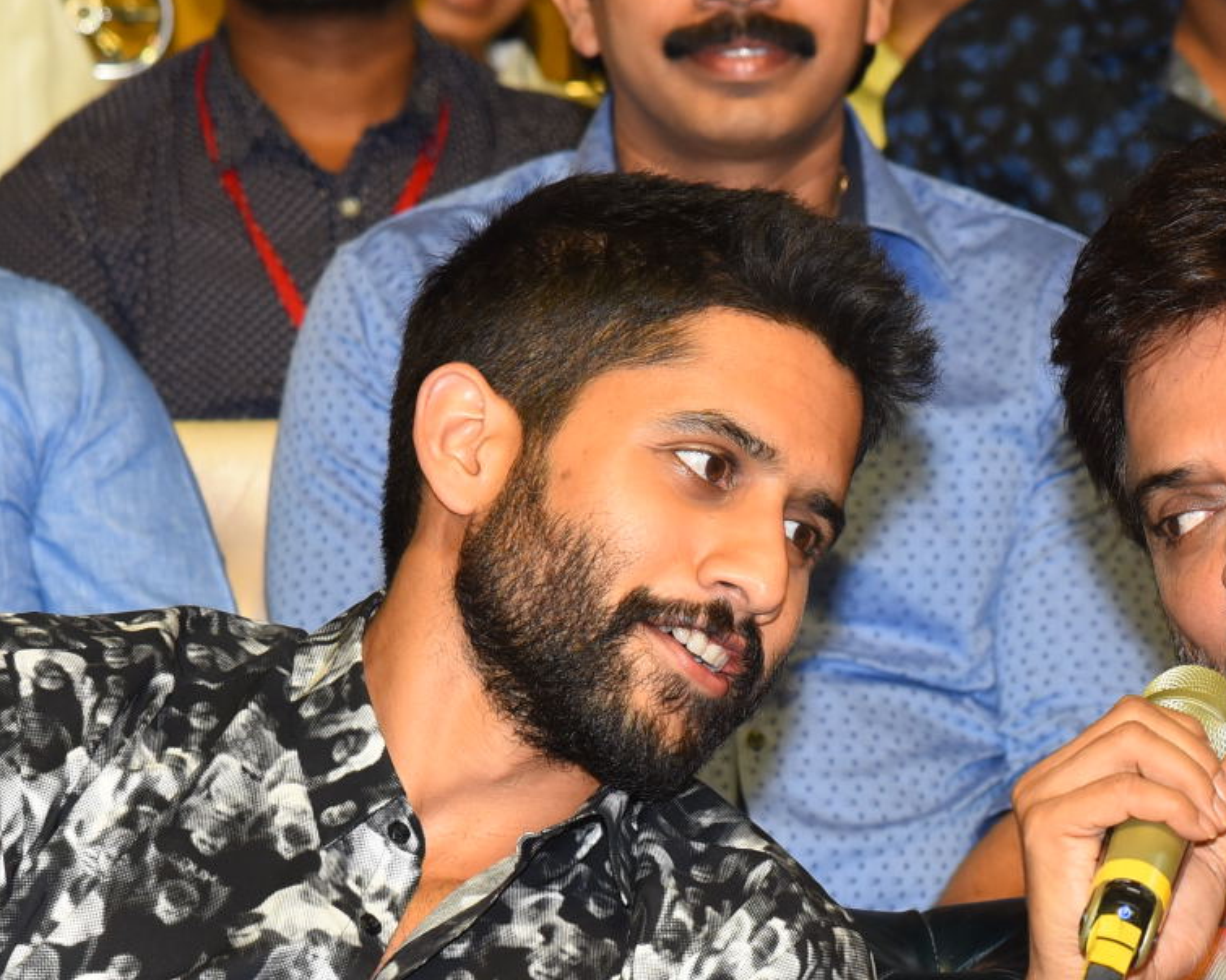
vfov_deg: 6.4
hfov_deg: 8.0
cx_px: 1062
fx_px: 8781
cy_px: 973
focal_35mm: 242
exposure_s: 1/125
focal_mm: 95
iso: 1000
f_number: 7.1
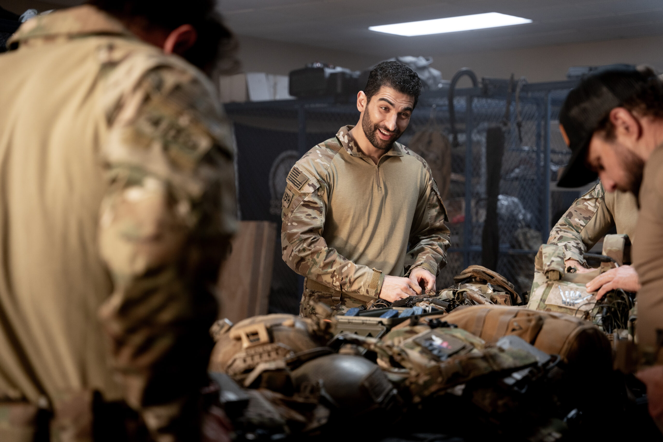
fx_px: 1289
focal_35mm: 70
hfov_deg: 28.8
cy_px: 221
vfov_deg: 19.5
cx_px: 332
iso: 1250
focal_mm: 70
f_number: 2.8
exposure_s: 1/160
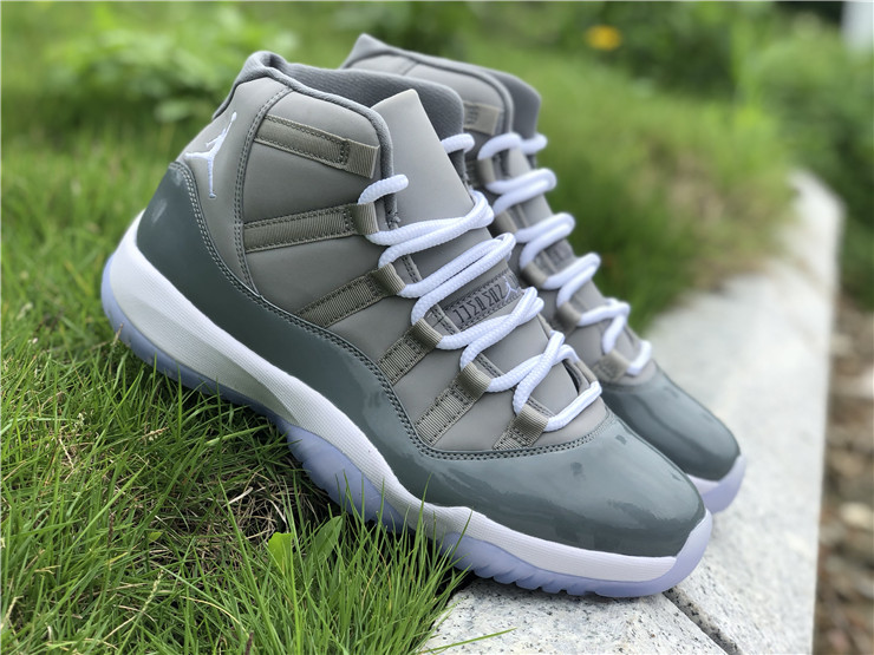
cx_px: 437
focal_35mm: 52
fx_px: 1313
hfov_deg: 36.8
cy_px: 328
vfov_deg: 28.0
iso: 16
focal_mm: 6
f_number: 2.4
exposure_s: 1/505
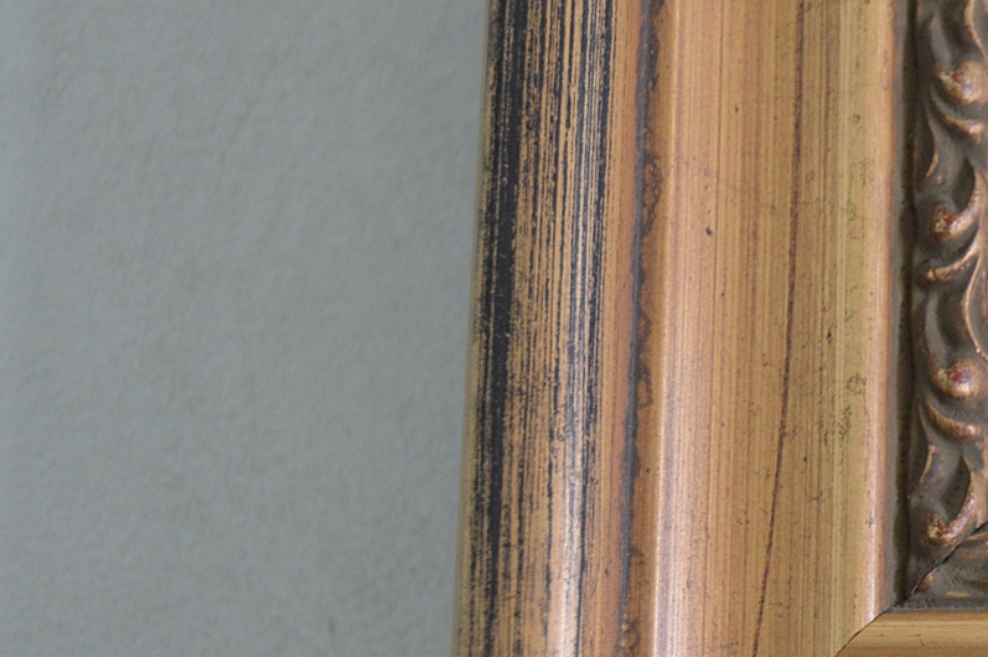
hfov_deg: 15.5
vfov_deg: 10.7
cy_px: 435
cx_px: 1176
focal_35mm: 128
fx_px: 3510
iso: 640
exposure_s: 1/60
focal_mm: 34
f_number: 4.5
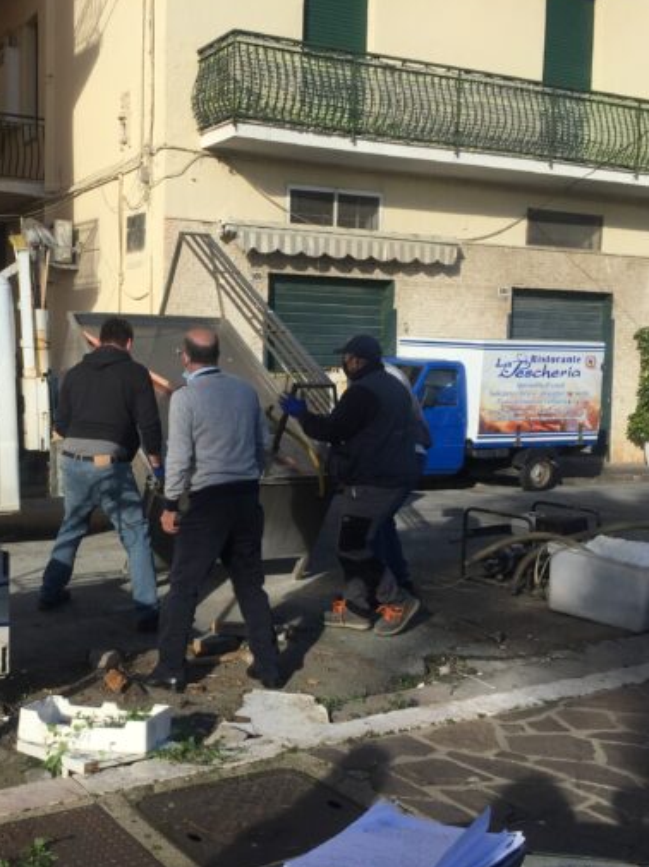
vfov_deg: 46.8
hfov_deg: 35.3
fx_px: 1001
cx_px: 175
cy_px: 429
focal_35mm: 40
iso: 32
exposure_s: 1/2639
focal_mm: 4.15
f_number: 2.2
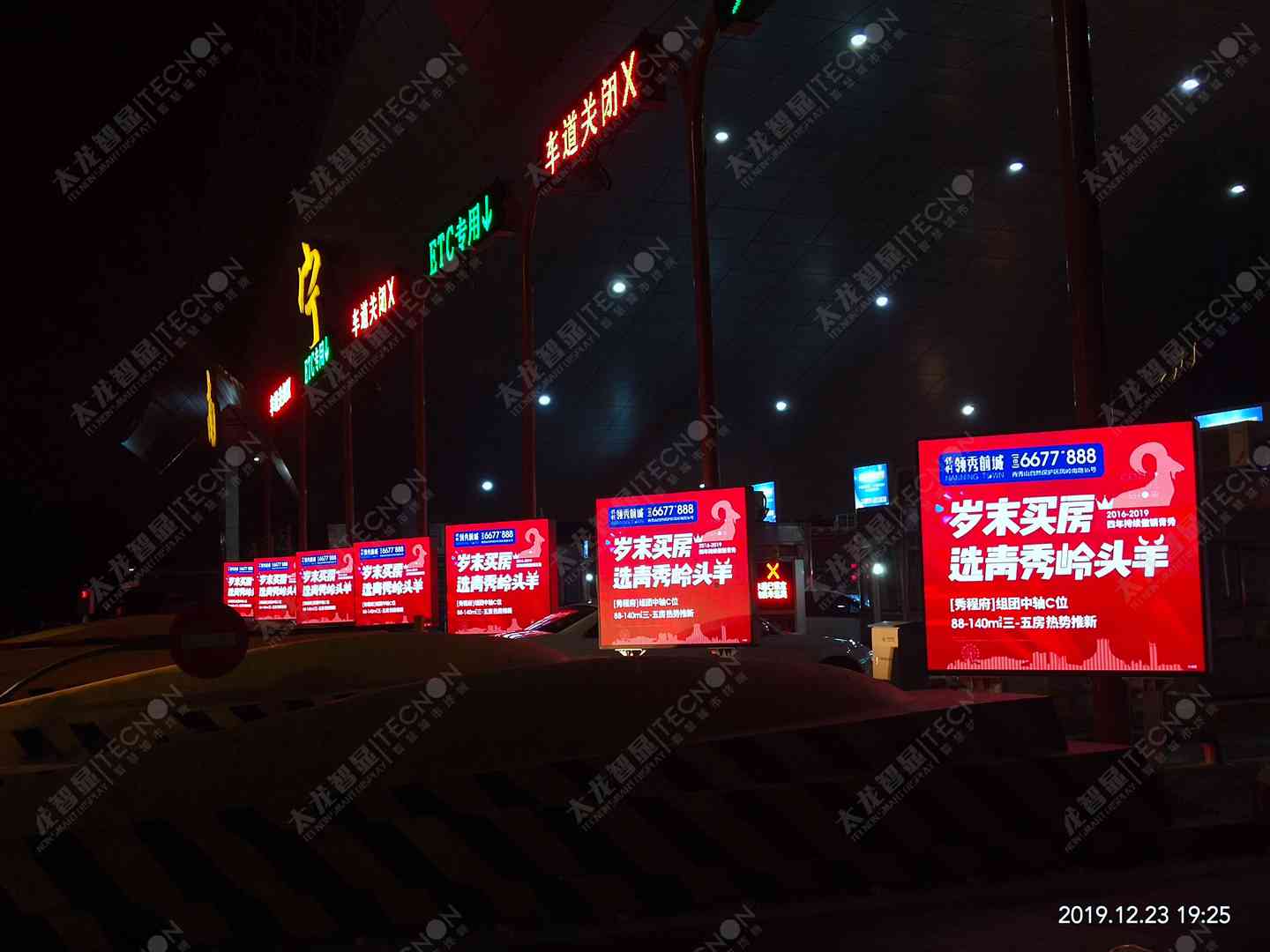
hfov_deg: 42.1
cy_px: 476
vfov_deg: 32.2
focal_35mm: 45
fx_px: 1651
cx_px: 635
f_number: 1.8
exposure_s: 1/50
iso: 146
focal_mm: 3.95
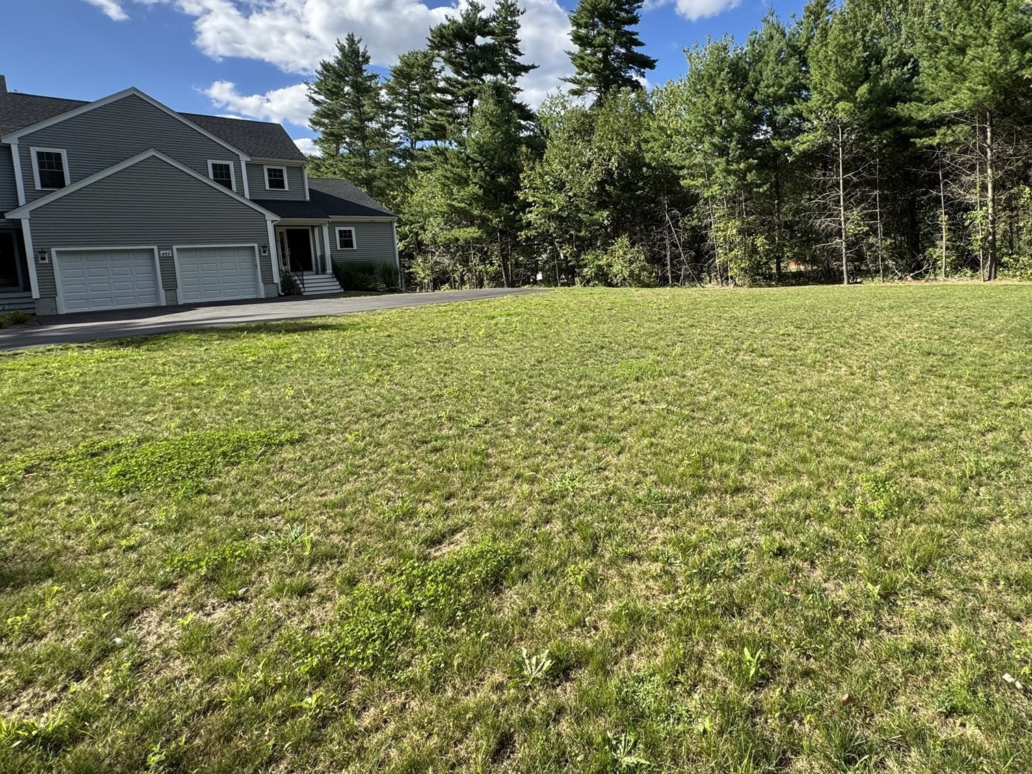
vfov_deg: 67.7
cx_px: 680
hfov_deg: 82.0
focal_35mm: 19
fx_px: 566
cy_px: 295
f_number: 2.2
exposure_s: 1/700
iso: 40
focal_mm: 2.22
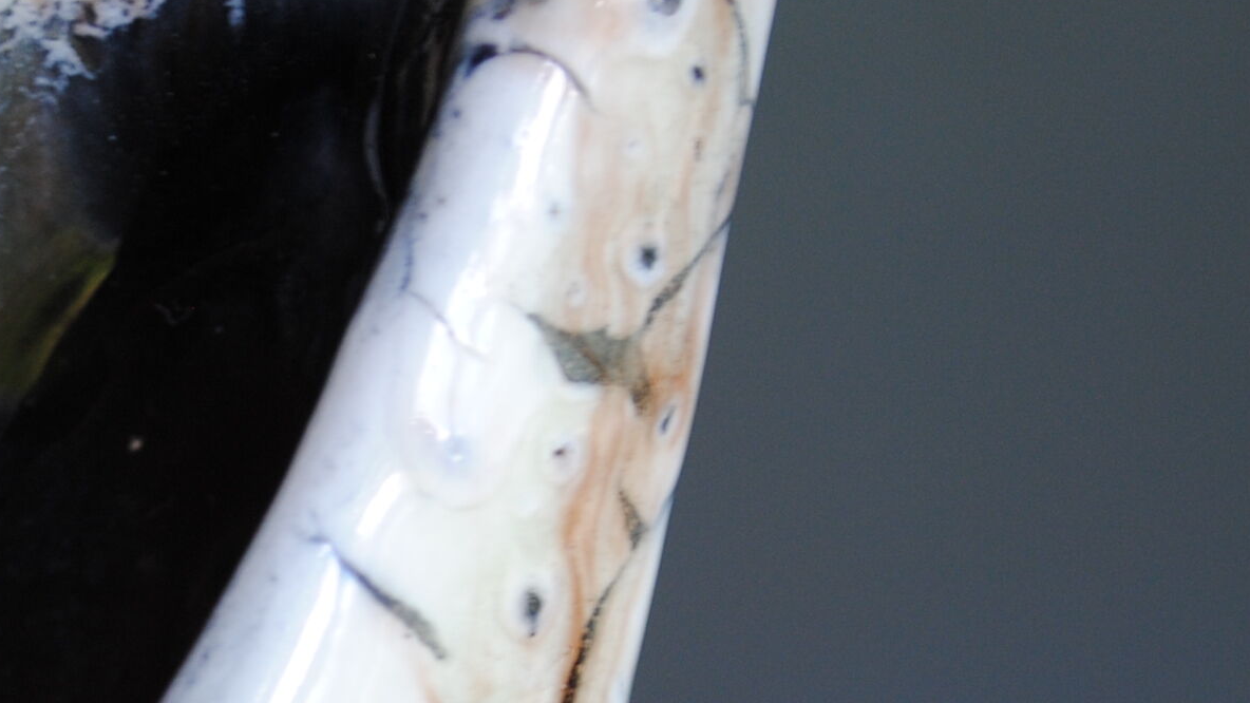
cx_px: -5
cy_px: 665
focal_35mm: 173
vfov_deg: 7.0
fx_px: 5743
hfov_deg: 12.3
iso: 220
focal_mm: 45
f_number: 5.3
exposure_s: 1/30
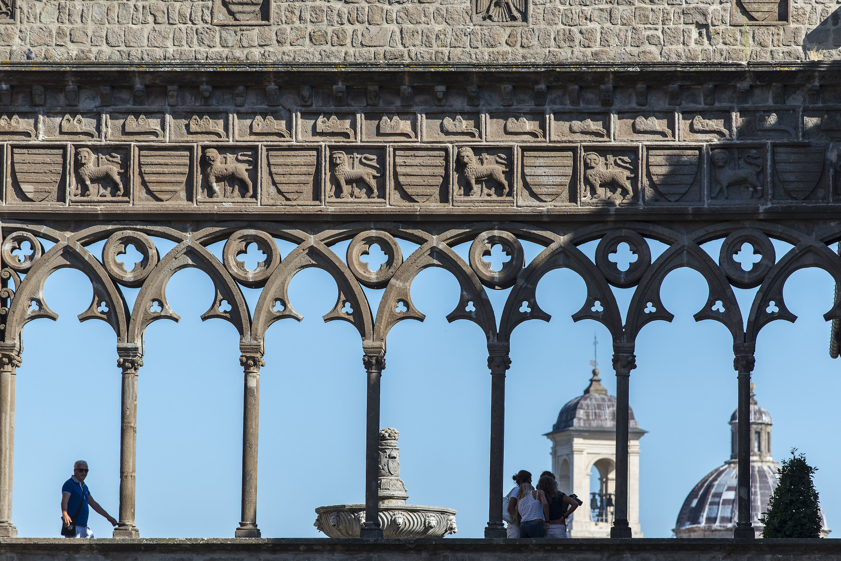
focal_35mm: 200
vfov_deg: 6.9
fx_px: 4674
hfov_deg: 10.3
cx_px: 420
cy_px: 280
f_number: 5.6
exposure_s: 1/1000
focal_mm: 200
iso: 200
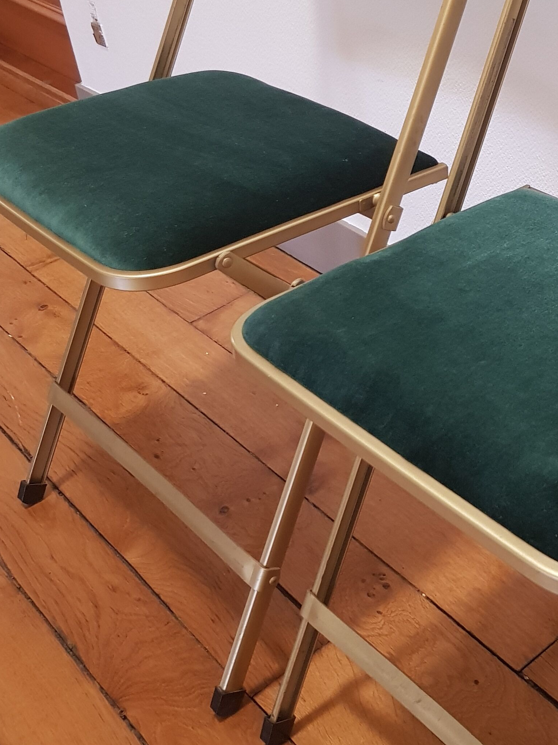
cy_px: 197
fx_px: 1096
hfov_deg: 27.1
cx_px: 545
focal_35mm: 51
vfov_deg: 36.7
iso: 200
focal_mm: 4.2
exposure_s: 1/25
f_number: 1.7
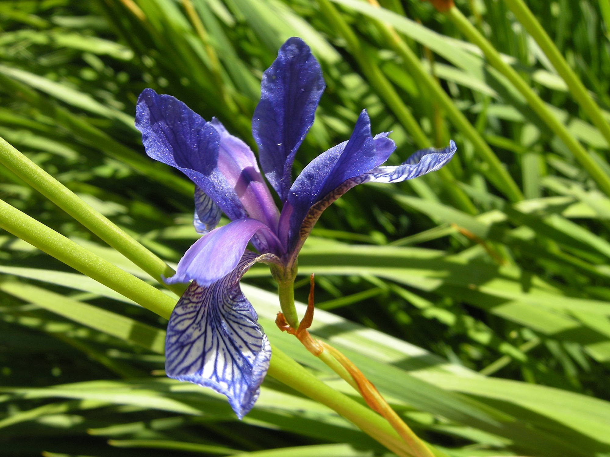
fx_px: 617
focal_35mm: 35
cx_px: 305
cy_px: 228
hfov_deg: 52.6
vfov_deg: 40.7
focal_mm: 7.5
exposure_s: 1/164
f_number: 4.8
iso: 64
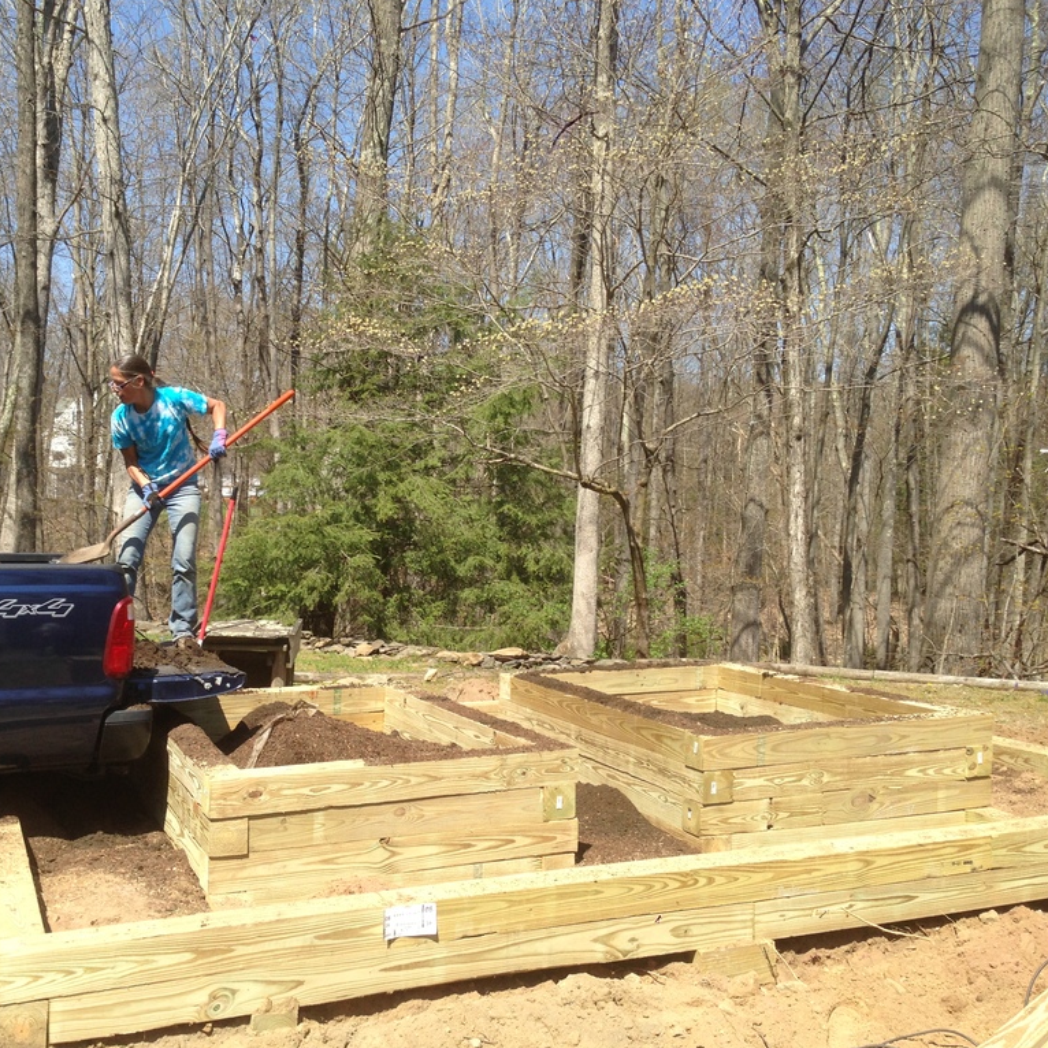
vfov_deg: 42.8
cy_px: 524
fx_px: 1336
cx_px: 390
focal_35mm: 39
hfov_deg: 42.5
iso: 50
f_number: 2.4
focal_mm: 4.13
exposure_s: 1/874
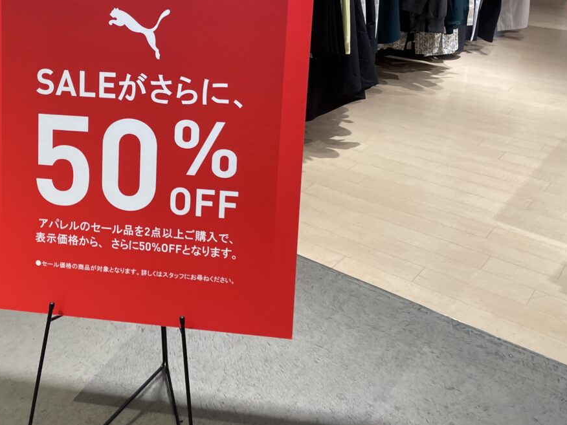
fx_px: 622
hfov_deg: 48.5
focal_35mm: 38
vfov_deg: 37.5
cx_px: 208
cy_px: 155
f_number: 1.6
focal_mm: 4.2
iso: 125
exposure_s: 1/100
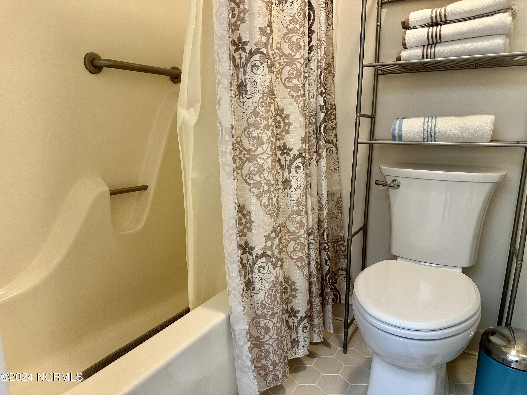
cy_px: 198
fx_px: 365
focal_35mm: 24
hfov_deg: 71.6
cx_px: 264
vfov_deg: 56.8
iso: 250
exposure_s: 1/60
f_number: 1.78
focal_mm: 6.86
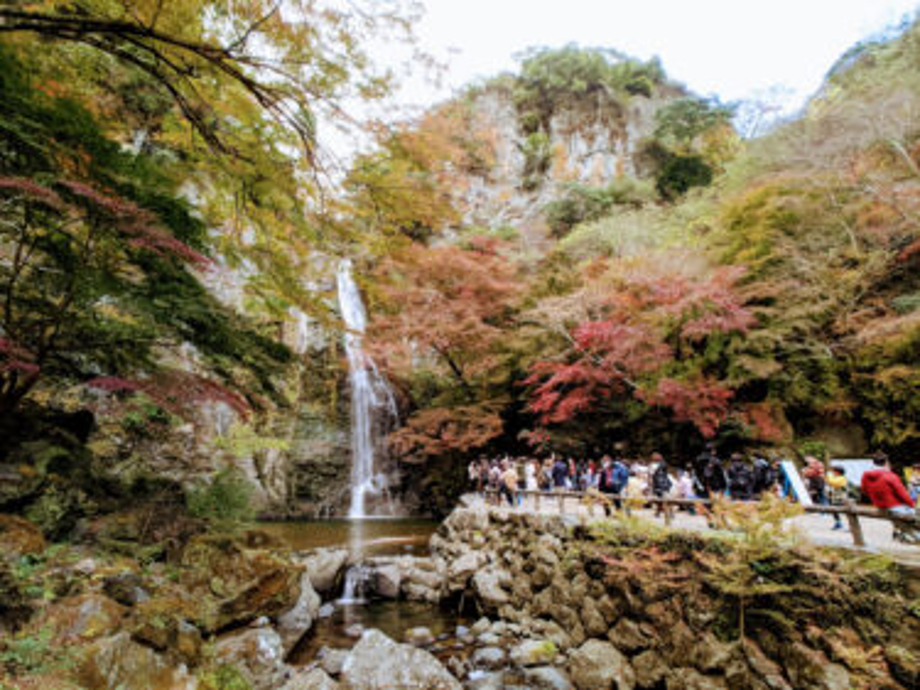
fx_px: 717
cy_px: 345
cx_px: 460
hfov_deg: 65.3
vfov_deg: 51.3
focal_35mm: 27
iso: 148
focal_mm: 4.44
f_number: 1.8
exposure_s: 1/367
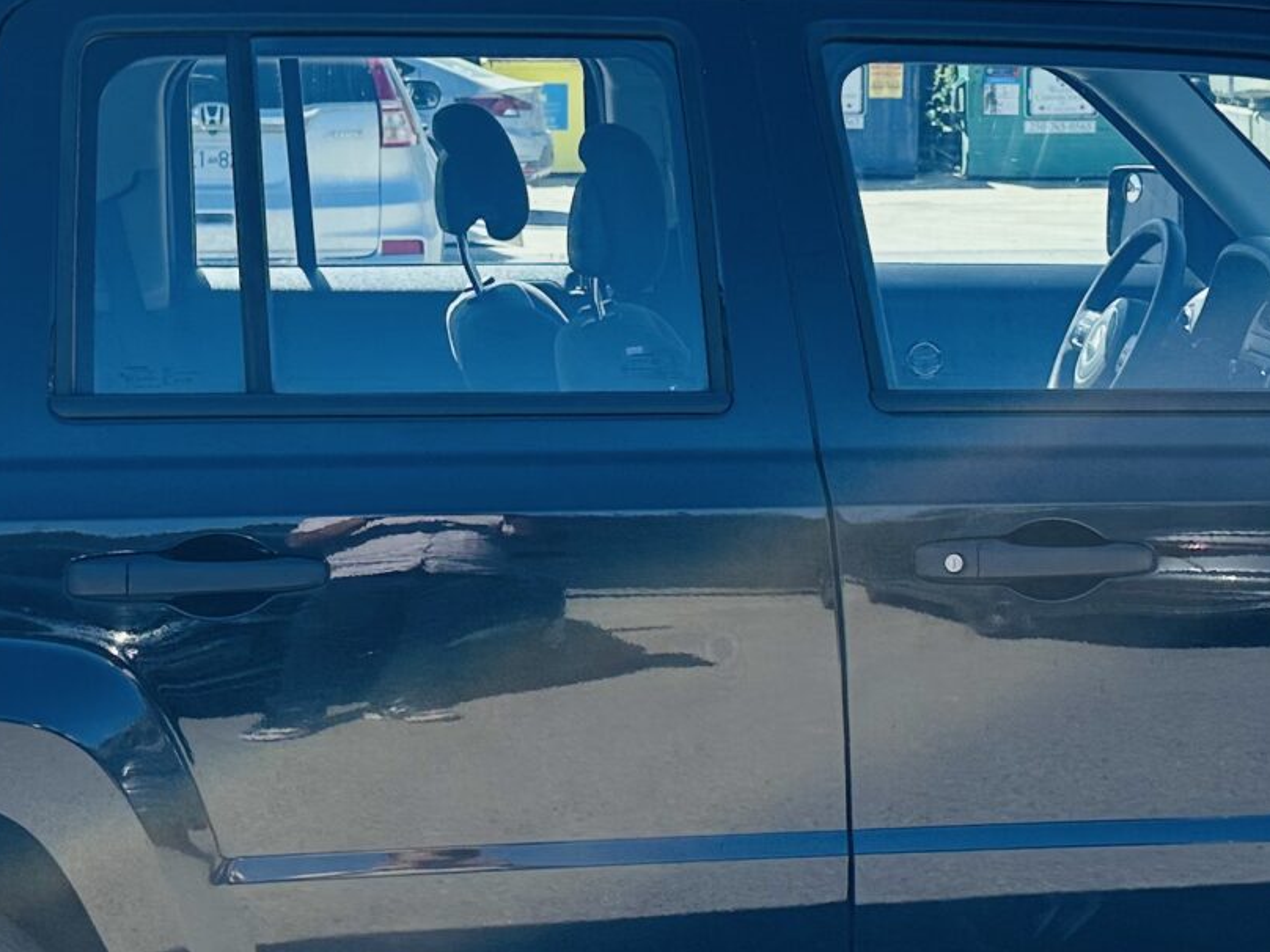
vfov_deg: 19.3
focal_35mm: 76
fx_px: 2788
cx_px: 737
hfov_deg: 25.6
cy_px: 275
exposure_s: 1/2469
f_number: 1.78
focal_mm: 6.86
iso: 80
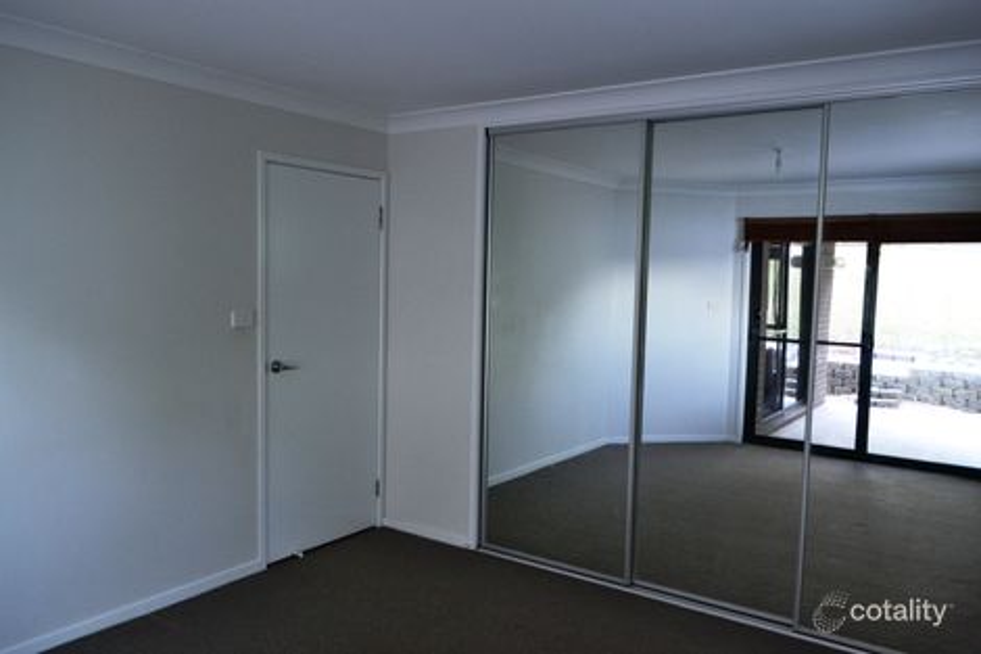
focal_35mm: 27
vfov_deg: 47.9
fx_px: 735
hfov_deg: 67.4
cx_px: 490
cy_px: 327
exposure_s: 1/6
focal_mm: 18
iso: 800
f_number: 5
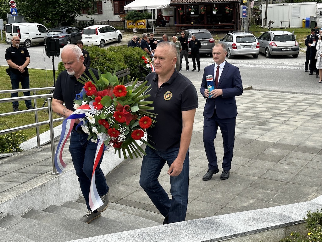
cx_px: 161
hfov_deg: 39.7
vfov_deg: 30.3
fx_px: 446
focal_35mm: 48
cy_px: 121
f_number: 1.78
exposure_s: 1/1517
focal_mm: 6.86
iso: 64
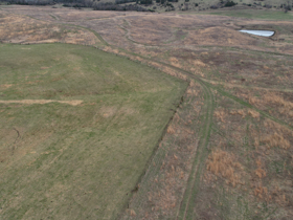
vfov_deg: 41.8
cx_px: 132
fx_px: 288
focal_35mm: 34
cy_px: 111
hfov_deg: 53.9
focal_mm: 8.38
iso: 100
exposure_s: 1/640
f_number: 2.8
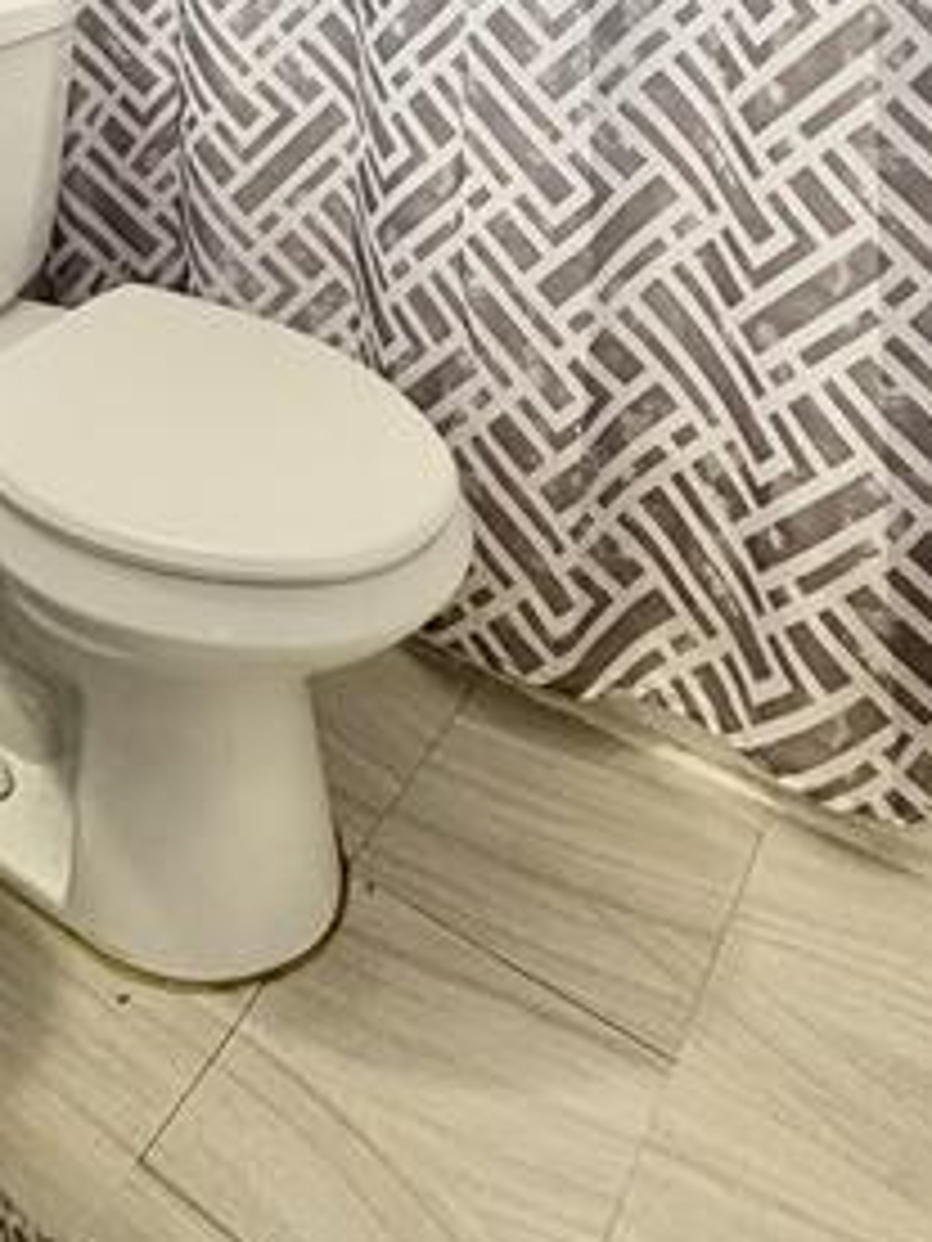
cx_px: 203
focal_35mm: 39
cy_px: -243
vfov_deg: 36.9
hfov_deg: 35.8
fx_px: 1400
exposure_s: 1/120
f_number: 2.2
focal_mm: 2.22
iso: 160
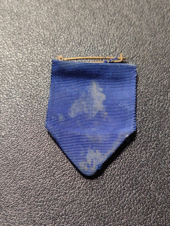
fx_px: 301
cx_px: 85
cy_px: 113
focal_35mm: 46
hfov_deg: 31.5
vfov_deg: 41.2
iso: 100
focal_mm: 5.75
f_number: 1.4
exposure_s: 1/100
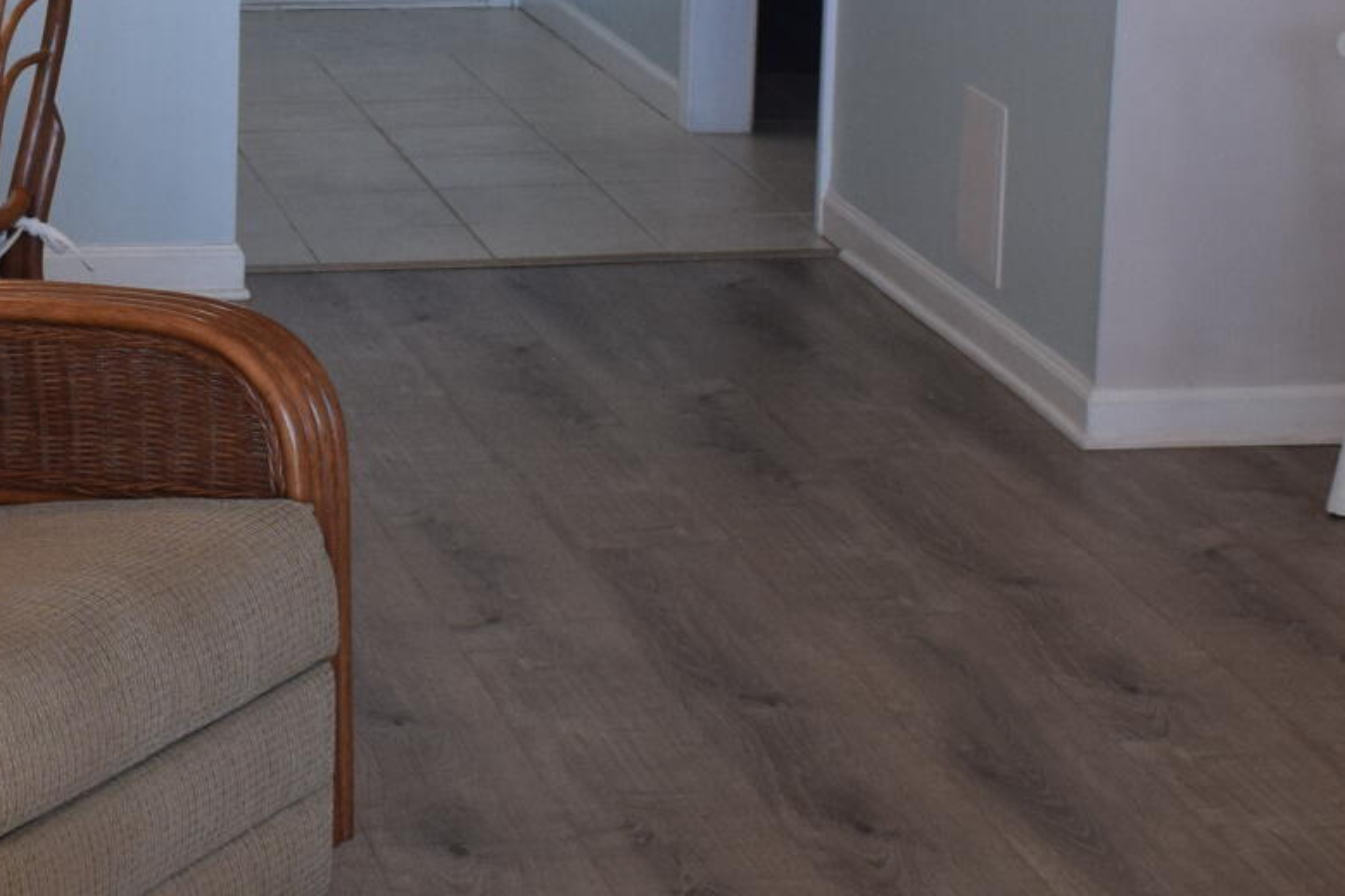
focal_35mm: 104
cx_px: 142
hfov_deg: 19.3
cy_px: 205
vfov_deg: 13.1
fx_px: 3884
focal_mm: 18
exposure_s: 1/100
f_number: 5
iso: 400
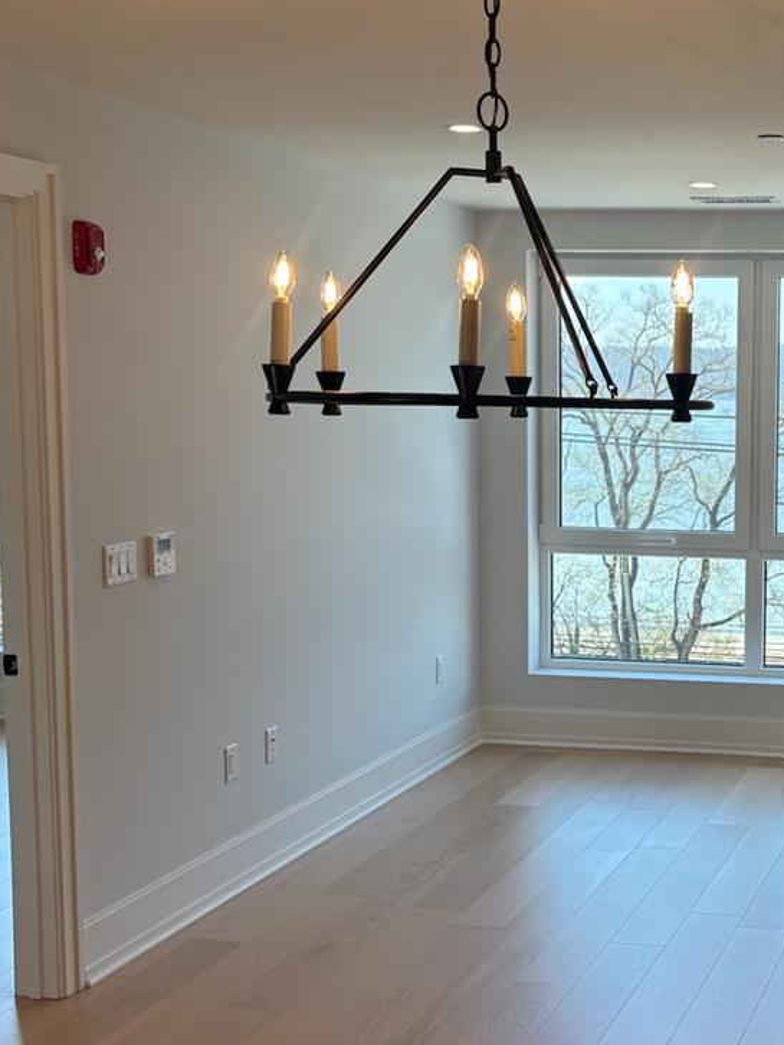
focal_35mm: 55
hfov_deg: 25.5
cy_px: 573
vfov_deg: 34.9
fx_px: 1660
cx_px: 747
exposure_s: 1/331
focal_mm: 5.96
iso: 64
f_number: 1.6
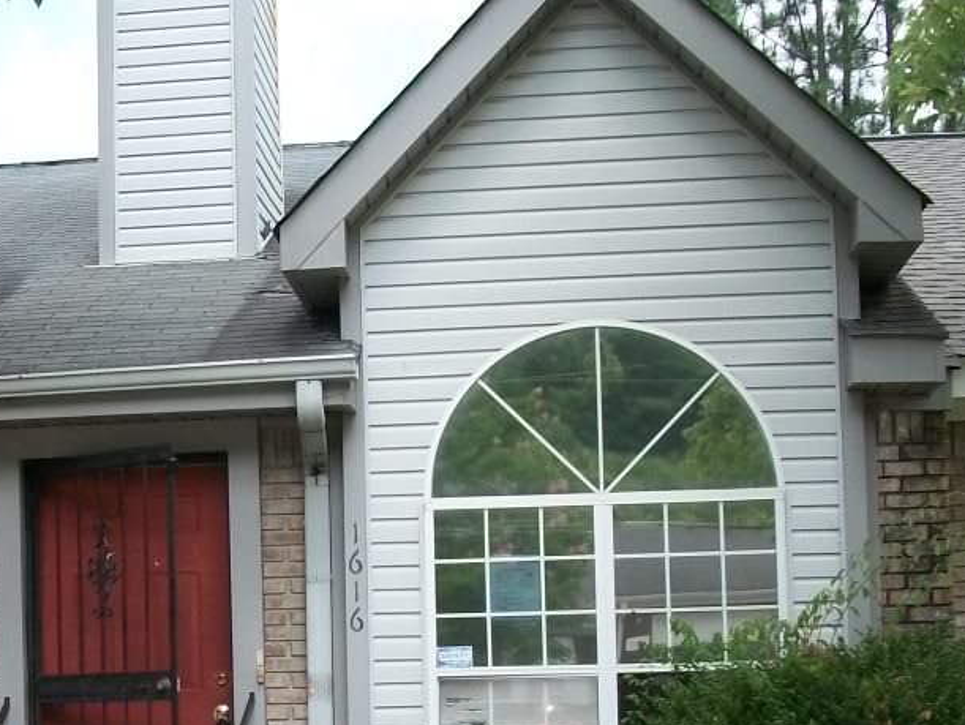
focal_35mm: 67
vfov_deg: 21.5
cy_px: 644
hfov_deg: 28.4
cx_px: 204
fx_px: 1869
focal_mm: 5.7
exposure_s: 1/320
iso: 80
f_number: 2.9
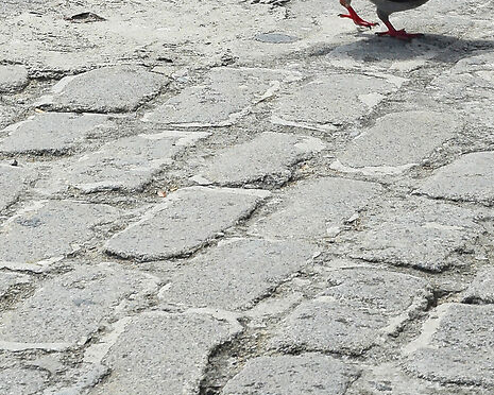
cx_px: -161
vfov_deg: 4.4
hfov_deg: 5.8
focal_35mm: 334
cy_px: -813
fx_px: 4883
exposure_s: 1/500
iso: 100
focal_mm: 46
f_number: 4.5
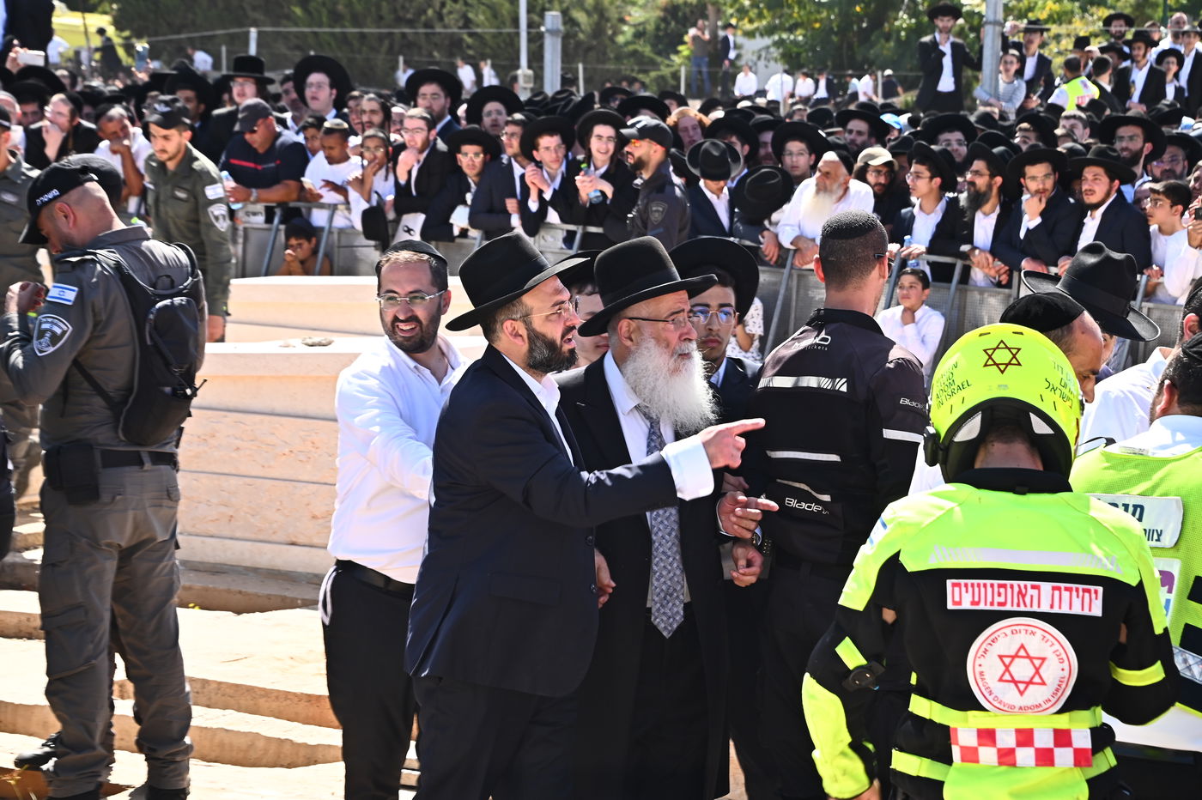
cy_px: 400
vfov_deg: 10.2
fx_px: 4505
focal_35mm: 135
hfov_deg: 15.2
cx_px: 601
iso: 320
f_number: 13
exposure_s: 1/125
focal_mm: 135
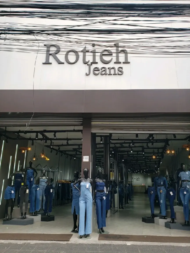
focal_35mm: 26
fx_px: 190
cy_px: 126
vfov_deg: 67.3
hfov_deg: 53.1
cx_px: 95
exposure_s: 1/345
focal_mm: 4.3
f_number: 2.4
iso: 50
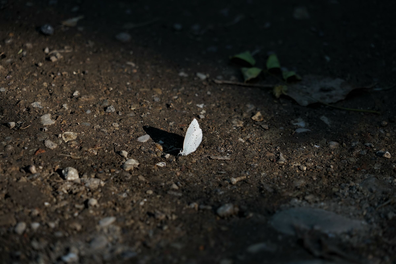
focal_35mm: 240
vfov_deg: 5.7
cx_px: 198
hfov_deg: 8.6
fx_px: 2640
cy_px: 132
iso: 800
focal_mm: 240
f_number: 6.3
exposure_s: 1/250
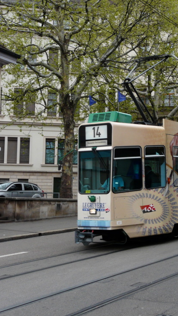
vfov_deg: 34.9
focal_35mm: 60
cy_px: 159
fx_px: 503
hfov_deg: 19.7
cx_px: 159
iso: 100
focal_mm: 6.7
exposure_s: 1/250
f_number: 5
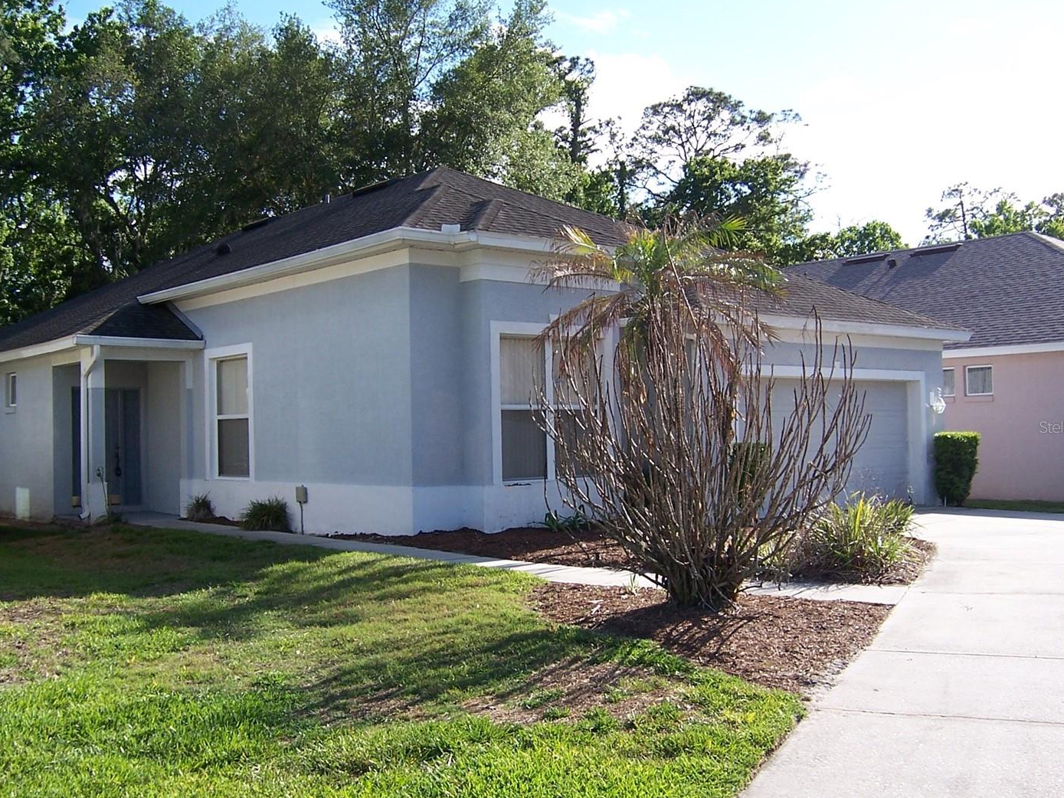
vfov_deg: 37.7
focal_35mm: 38
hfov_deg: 48.9
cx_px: 499
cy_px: 427
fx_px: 1168
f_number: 3.4
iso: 80
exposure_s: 1/500
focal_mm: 5.5
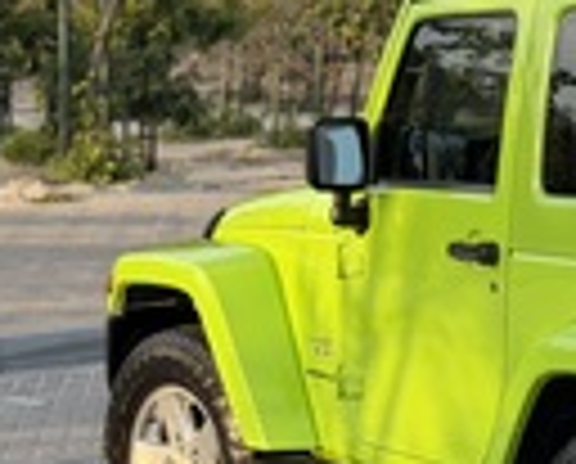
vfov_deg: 9.3
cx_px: 758
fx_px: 2853
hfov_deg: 11.2
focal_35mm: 167
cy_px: 196
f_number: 1.78
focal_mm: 6.76
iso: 64
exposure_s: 1/975
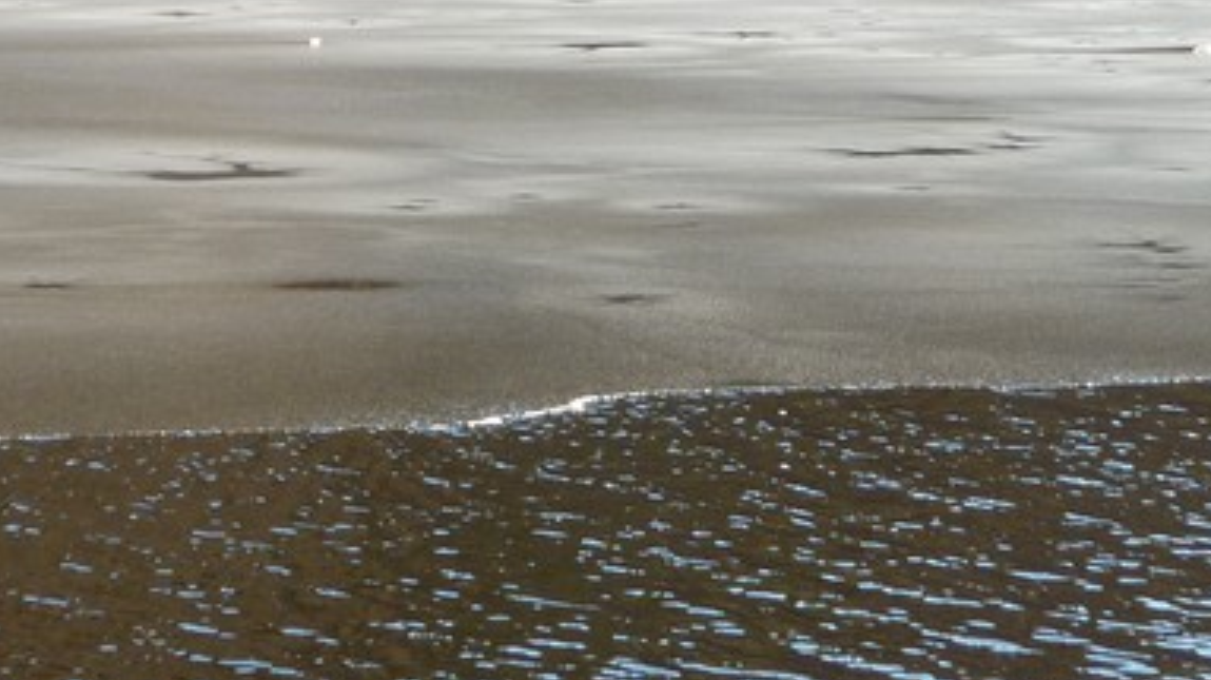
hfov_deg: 11.2
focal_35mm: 193
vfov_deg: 6.3
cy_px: 168
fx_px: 6194
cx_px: 677
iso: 80
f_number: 4.1
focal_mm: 12.4
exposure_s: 1/100
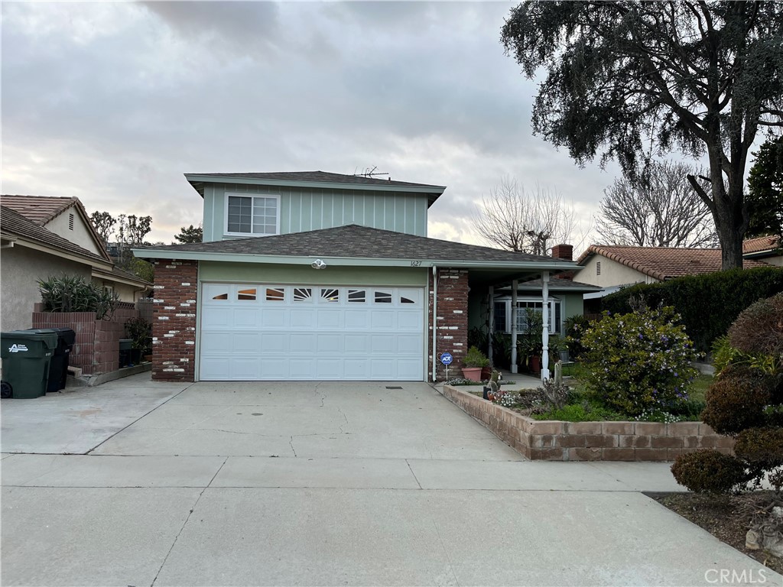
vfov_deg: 53.1
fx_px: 588
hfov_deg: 67.3
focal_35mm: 26
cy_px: 294
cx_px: 392
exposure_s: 1/260
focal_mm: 5.1
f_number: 1.6
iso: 40
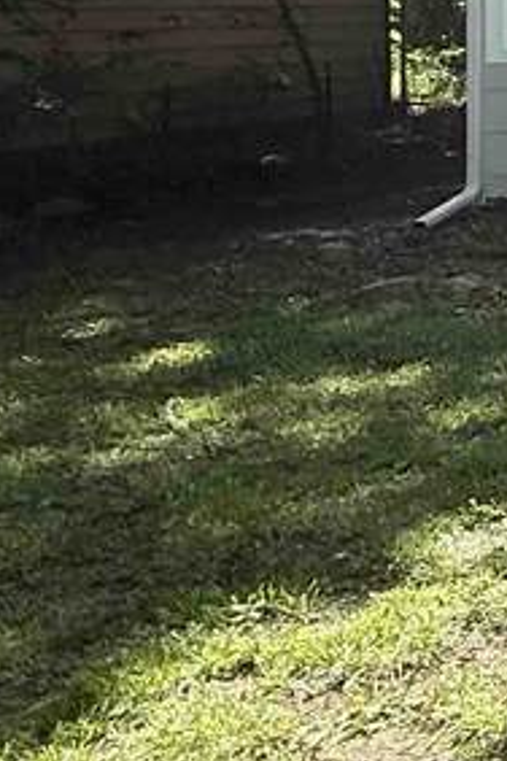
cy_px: -13
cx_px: 1356
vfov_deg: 28.5
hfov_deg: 12.9
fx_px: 1394
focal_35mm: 66
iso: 64
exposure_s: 1/658
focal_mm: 2.22
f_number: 2.2
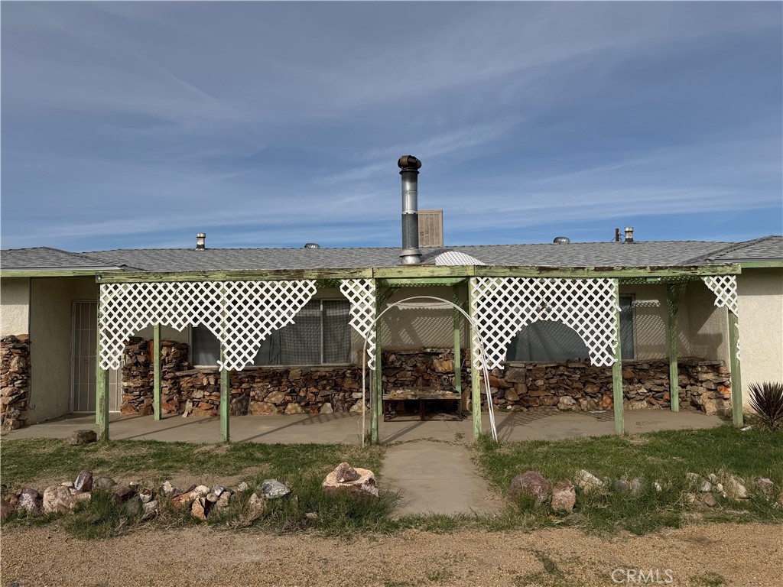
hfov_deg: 71.6
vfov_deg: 56.8
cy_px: 294
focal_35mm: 24
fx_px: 543
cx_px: 392
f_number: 1.78
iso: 80
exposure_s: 1/8130
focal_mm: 6.76
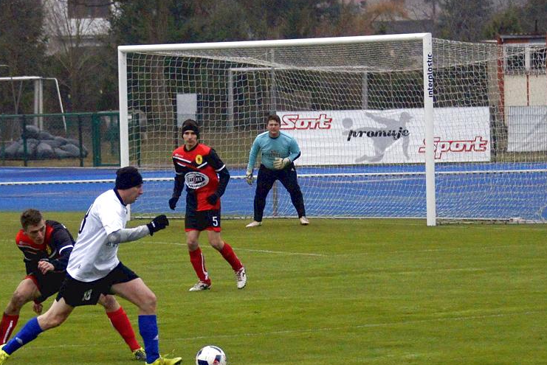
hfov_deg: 11.9
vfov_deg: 8.0
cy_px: 194
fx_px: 2615
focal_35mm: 172
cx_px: 244
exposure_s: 1/800
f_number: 4.5
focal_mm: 100
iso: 1600
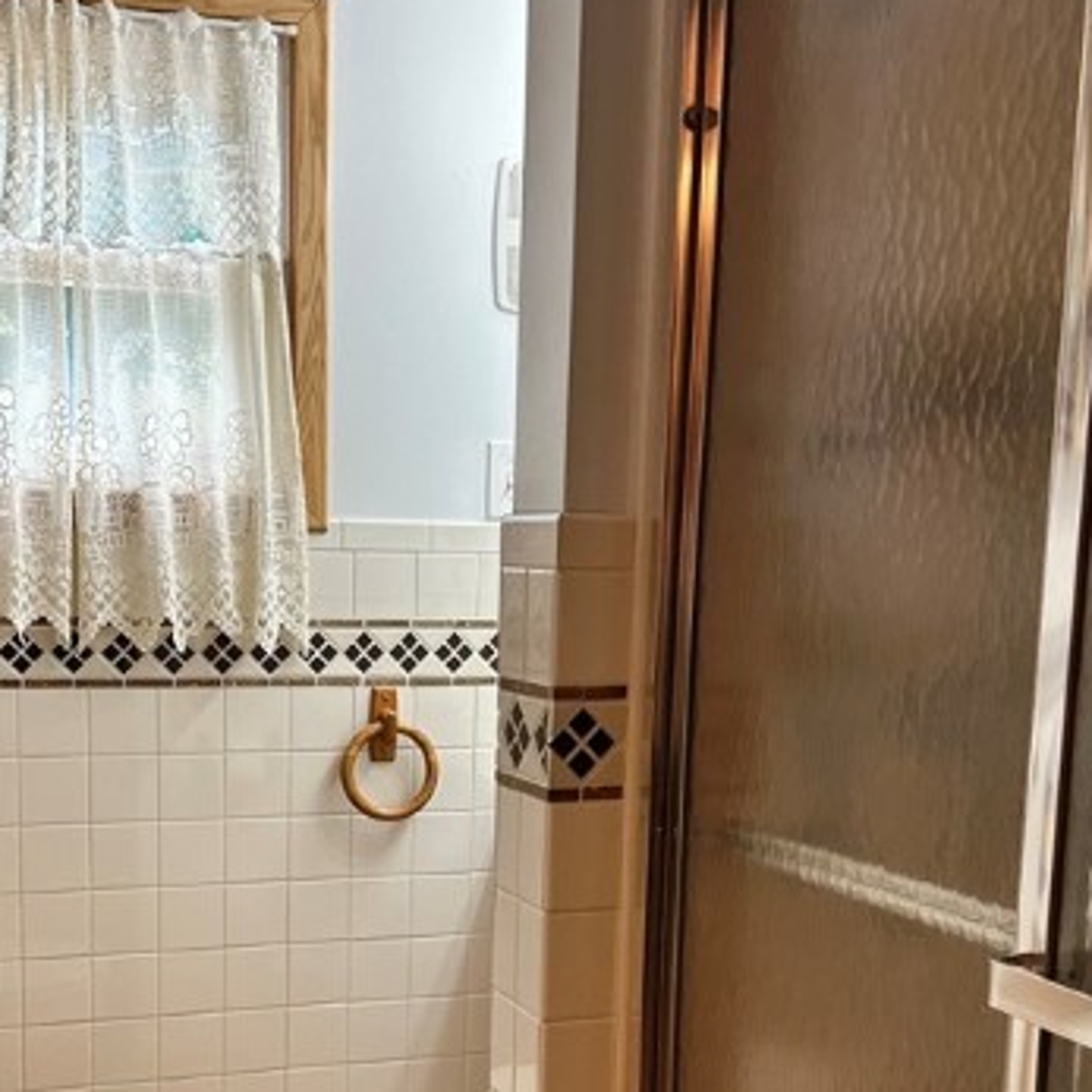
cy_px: 815
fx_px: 1677
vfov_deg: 35.3
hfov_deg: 35.8
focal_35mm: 47
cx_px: 400
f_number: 1.78
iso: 160
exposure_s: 1/120
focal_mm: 6.86
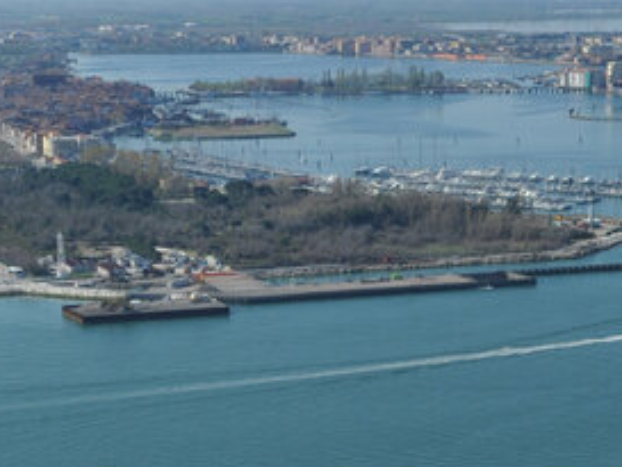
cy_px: 579
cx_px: 401
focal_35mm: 122
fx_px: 2193
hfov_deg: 16.1
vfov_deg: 11.9
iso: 400
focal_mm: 32
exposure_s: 1/1250
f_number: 8
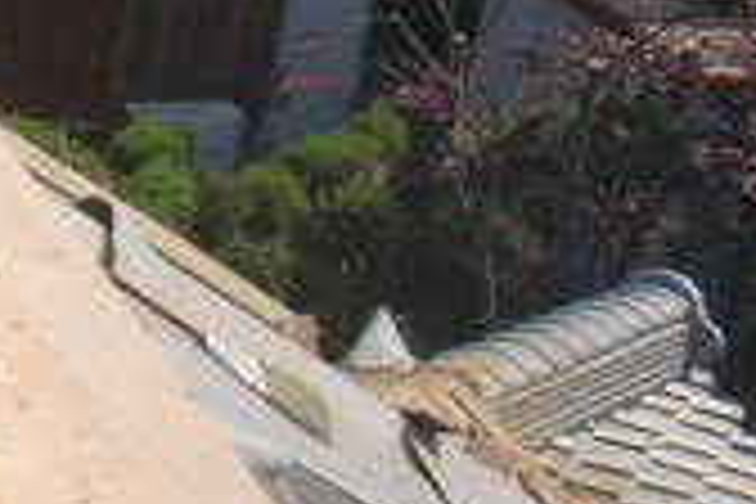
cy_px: 207
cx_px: -558
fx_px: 3171
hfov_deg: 12.5
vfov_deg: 9.1
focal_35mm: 151
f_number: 3.9
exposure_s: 1/800
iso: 64
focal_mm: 6.66
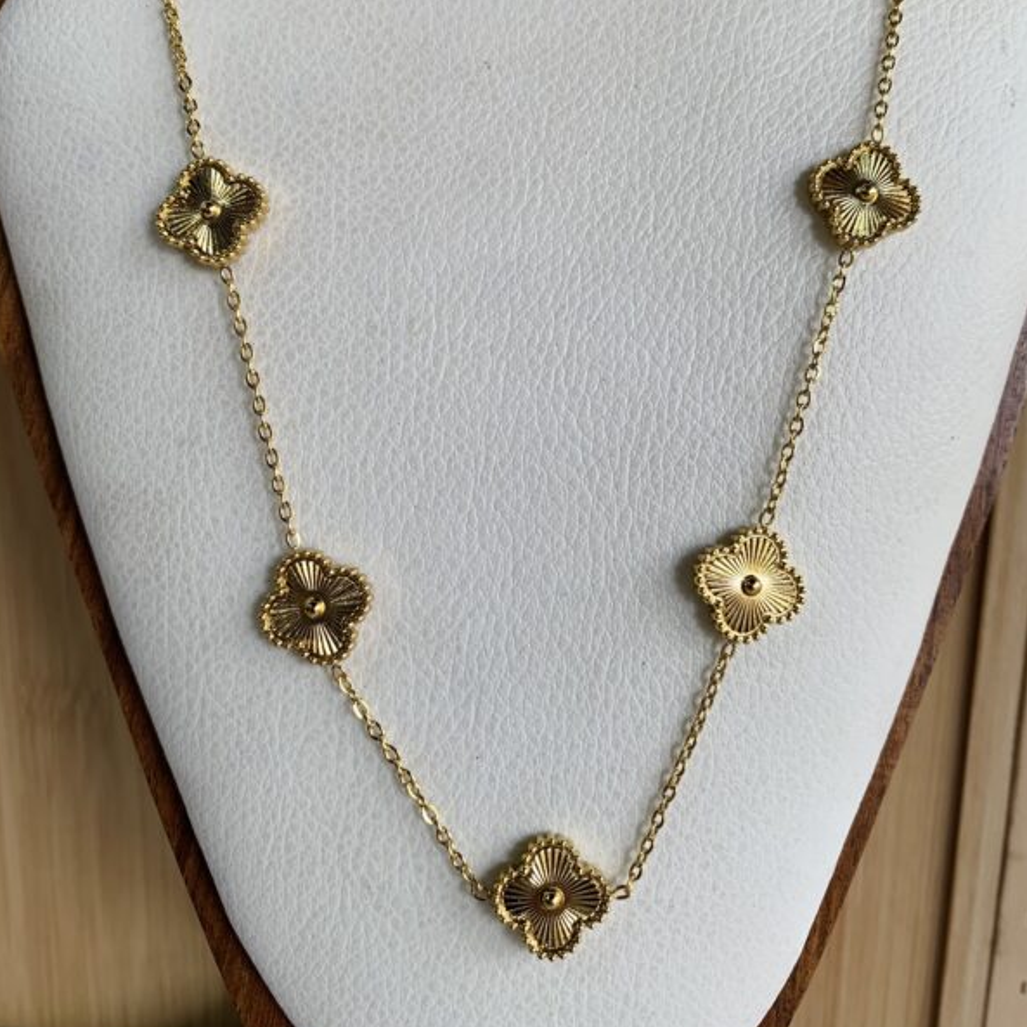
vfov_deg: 51.9
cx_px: 511
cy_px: 381
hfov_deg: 52.5
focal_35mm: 31
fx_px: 1041
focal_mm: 4.25
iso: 32
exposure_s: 1/100
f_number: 1.8
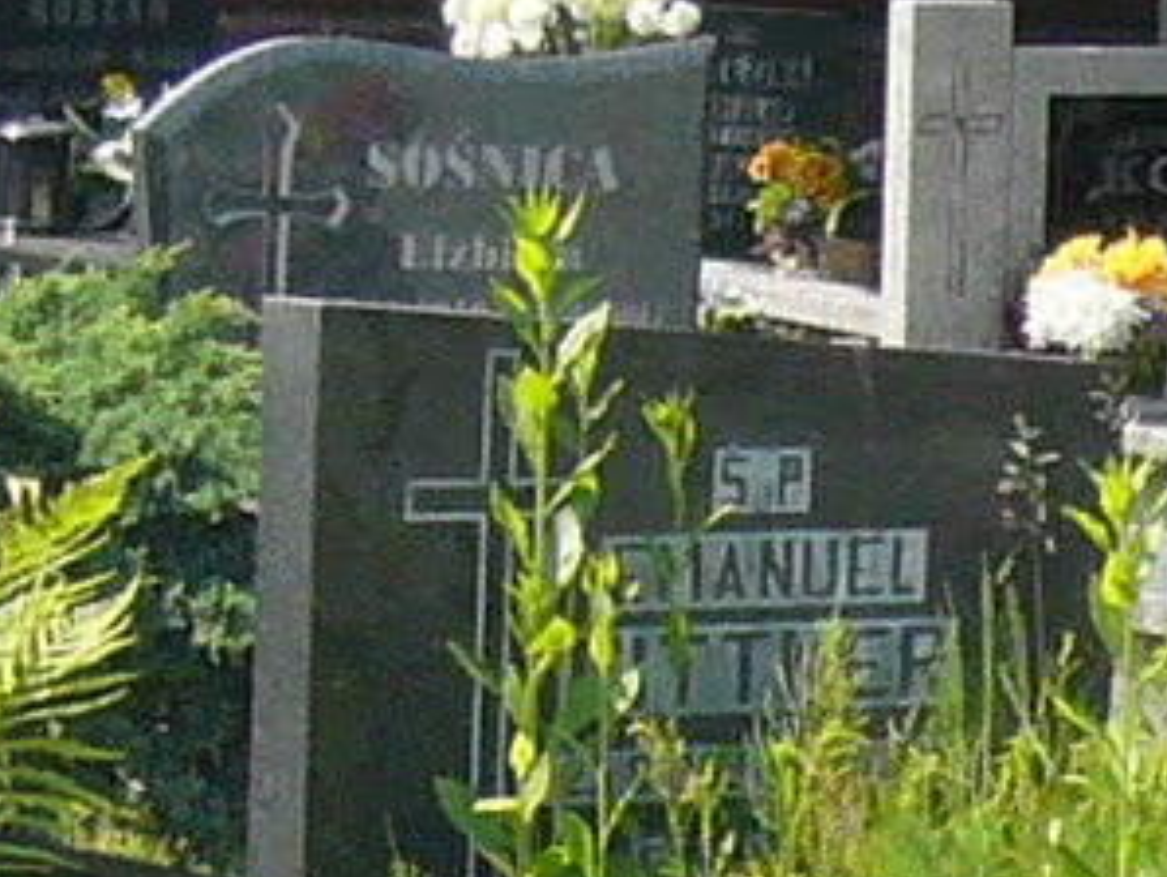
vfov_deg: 6.2
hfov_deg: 8.4
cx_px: 200
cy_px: 1335
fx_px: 7963
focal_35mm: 236
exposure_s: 1/800
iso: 100
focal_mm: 4.7
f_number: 2.8
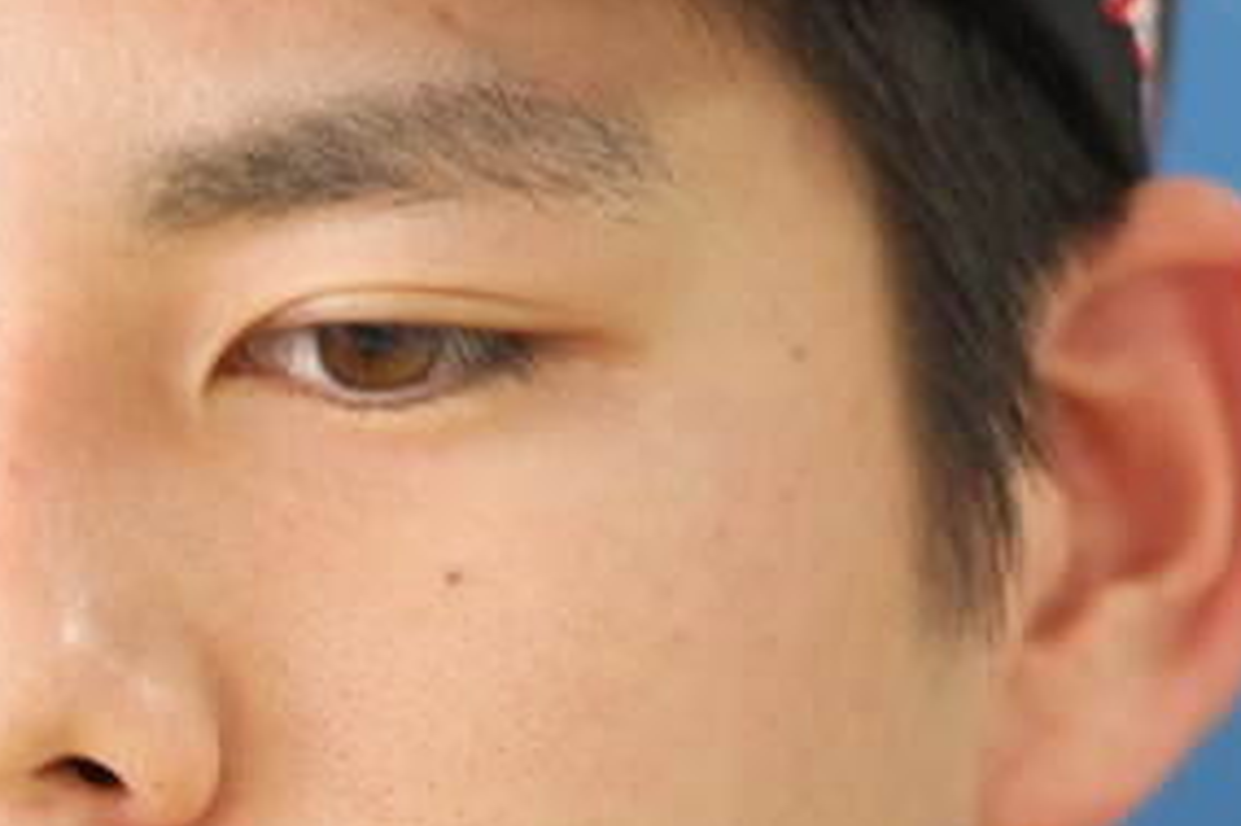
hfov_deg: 3.0
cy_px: 782
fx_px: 23599
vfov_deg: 2.0
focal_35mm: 685
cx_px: 9
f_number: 2.8
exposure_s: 1/125
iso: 1600
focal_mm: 180
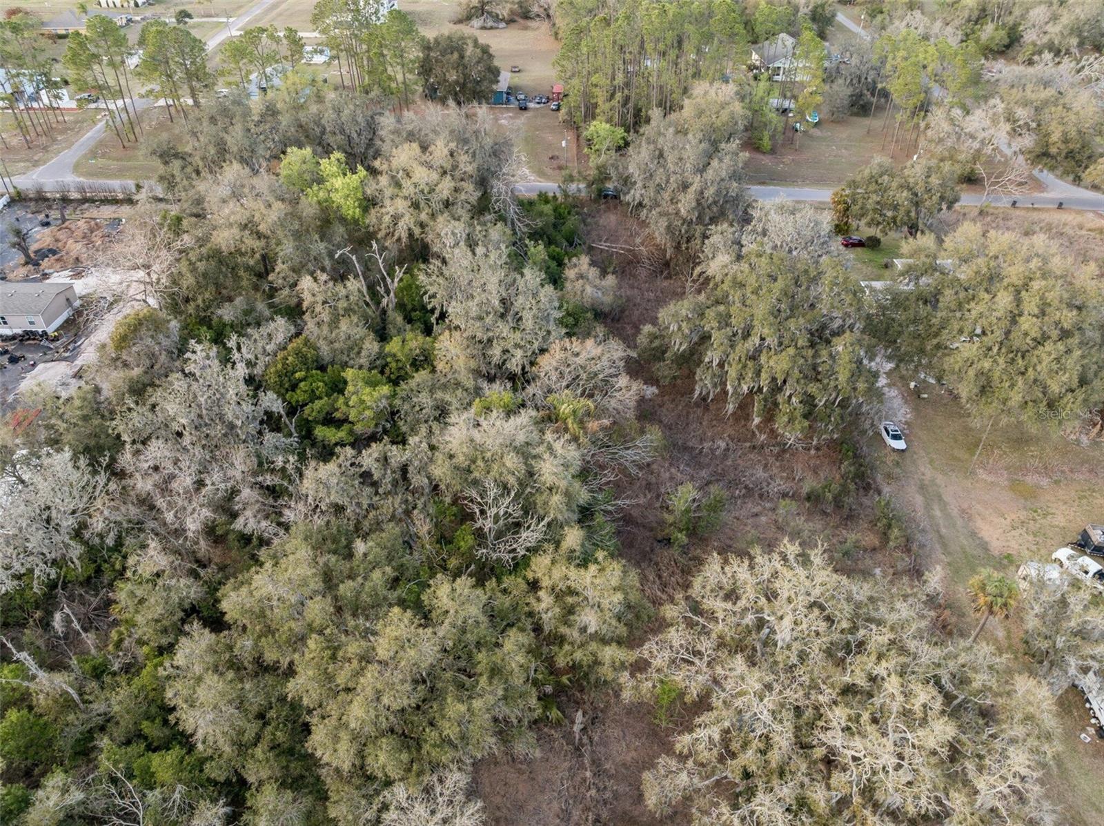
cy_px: 413
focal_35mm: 24
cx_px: 552
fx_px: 765
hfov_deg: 71.6
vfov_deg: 56.7
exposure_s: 1/200
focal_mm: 12.3
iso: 100
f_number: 2.8
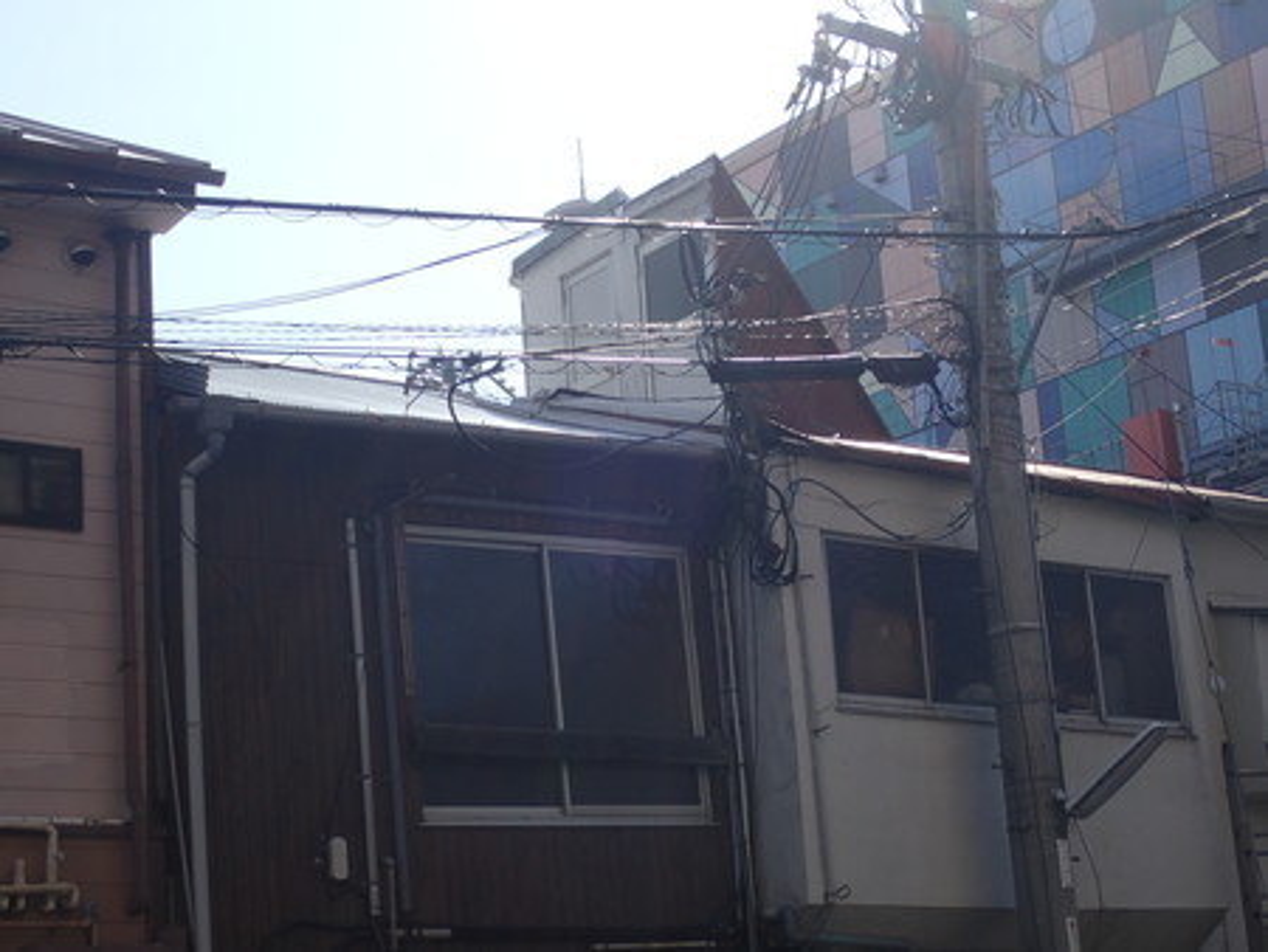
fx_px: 2382
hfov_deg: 29.8
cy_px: 476
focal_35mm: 65
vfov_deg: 22.6
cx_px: 634
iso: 100
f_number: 5
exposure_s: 1/500
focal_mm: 11.78
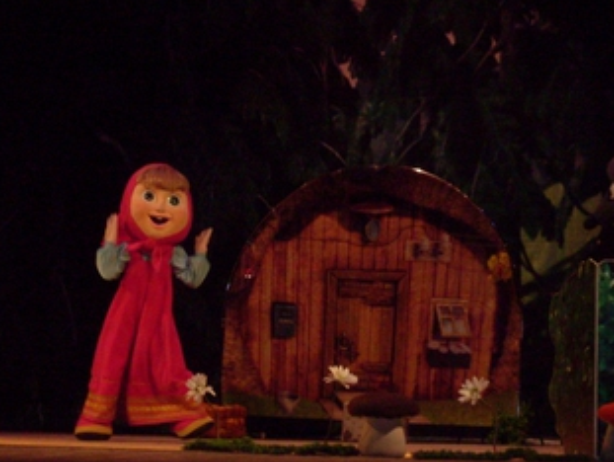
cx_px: 395
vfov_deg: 10.0
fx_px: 2646
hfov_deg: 13.2
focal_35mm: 149
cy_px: 239
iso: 240
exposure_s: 1/60
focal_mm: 17.1
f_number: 4.8
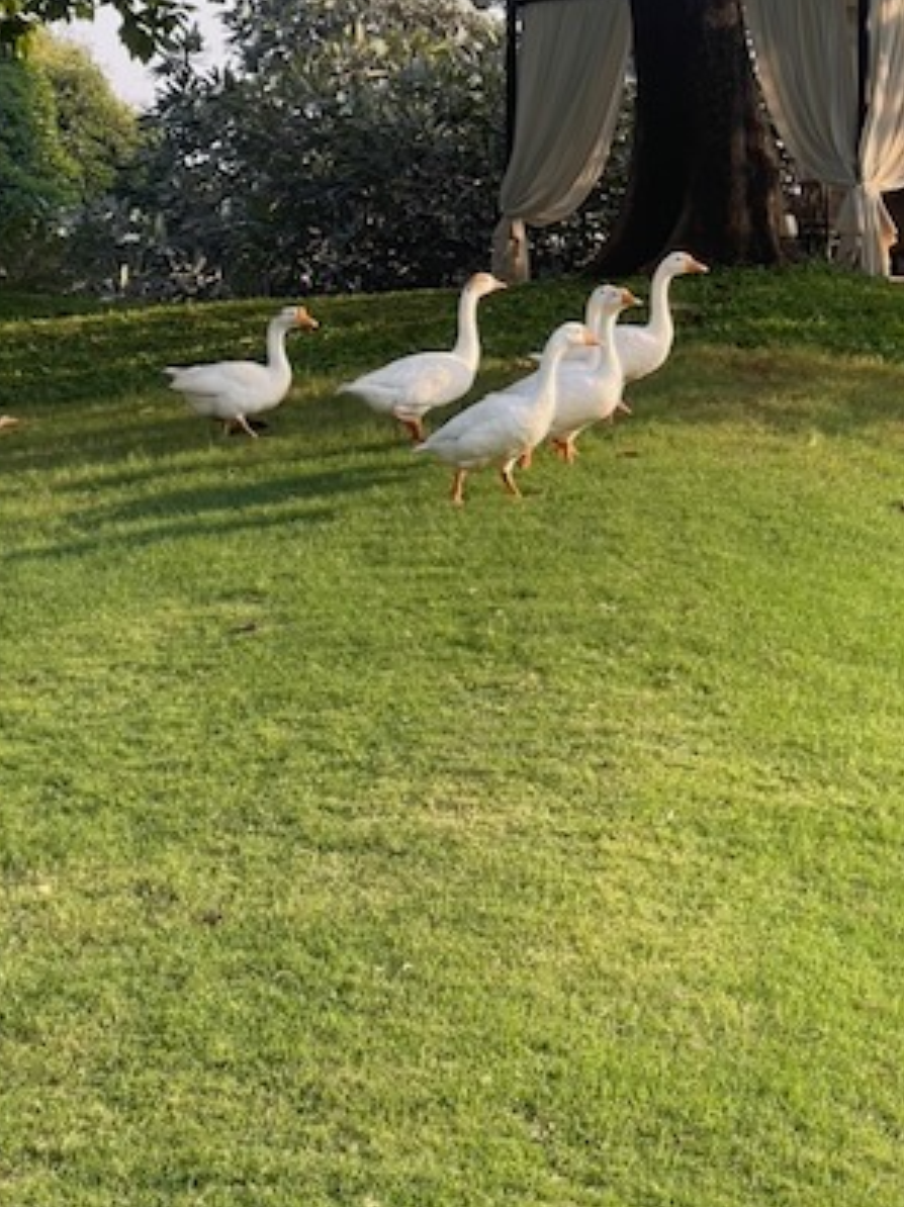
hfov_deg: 14.3
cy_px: 419
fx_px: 3590
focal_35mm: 103
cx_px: 634
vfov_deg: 19.0
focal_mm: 7.5
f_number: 2.2
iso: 20
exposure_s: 1/160
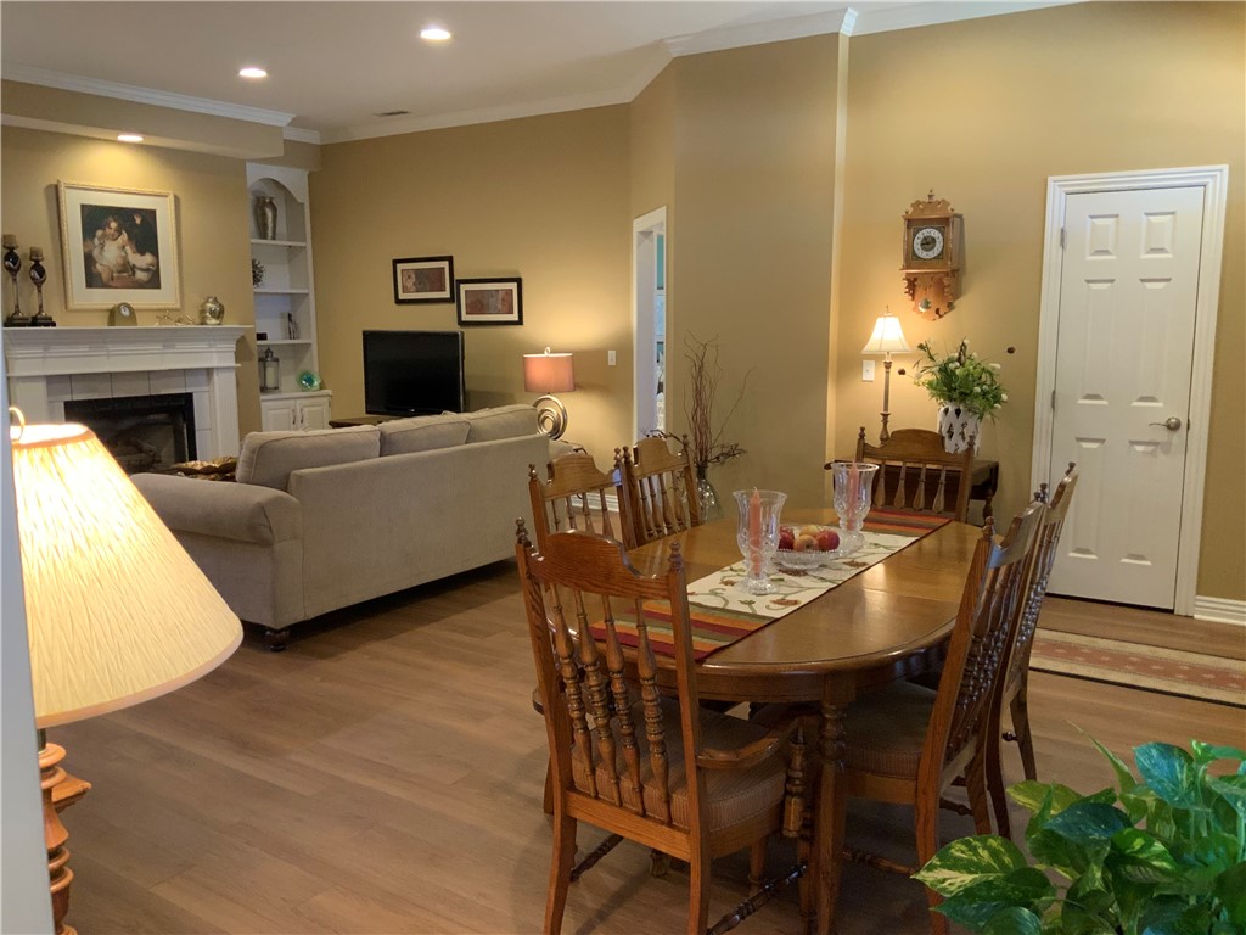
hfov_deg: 61.7
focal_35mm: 29
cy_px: 468
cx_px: 623
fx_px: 1044
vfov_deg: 48.2
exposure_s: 1/60
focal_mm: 3
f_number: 1.8
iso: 250
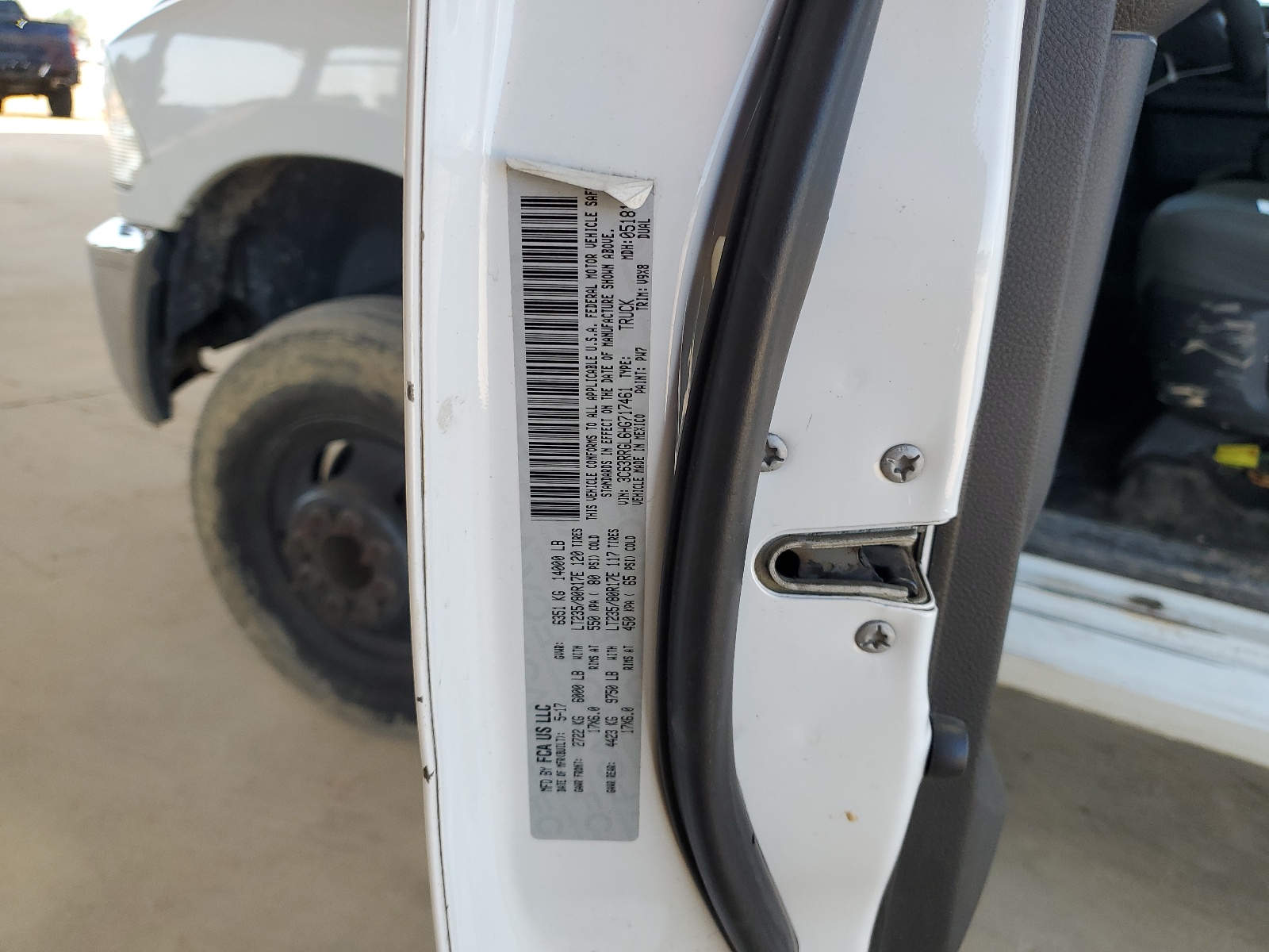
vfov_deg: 53.1
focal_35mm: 26
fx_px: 953
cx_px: 634
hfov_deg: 67.3
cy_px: 476
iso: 50
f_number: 1.5
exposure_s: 1/435
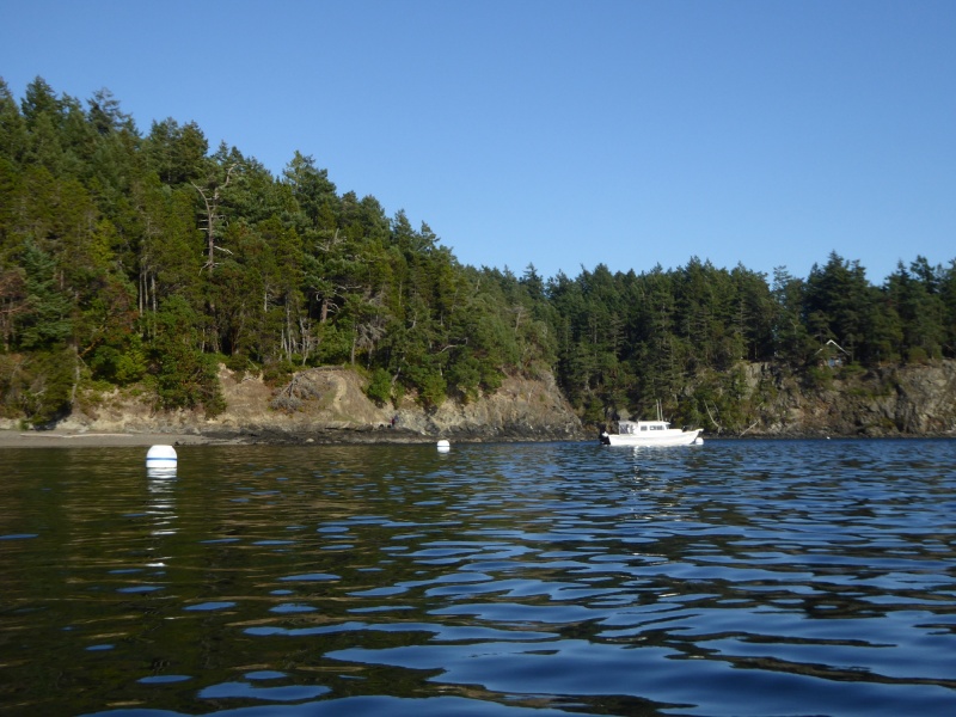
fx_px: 1464
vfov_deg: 27.5
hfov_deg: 36.2
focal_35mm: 53
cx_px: 478
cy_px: 358
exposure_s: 1/800
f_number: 4.1
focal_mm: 9
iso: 100
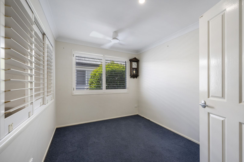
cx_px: 122
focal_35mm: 14
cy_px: 81
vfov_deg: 81.2
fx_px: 95
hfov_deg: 104.3
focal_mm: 14
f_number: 8
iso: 200
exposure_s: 1/400
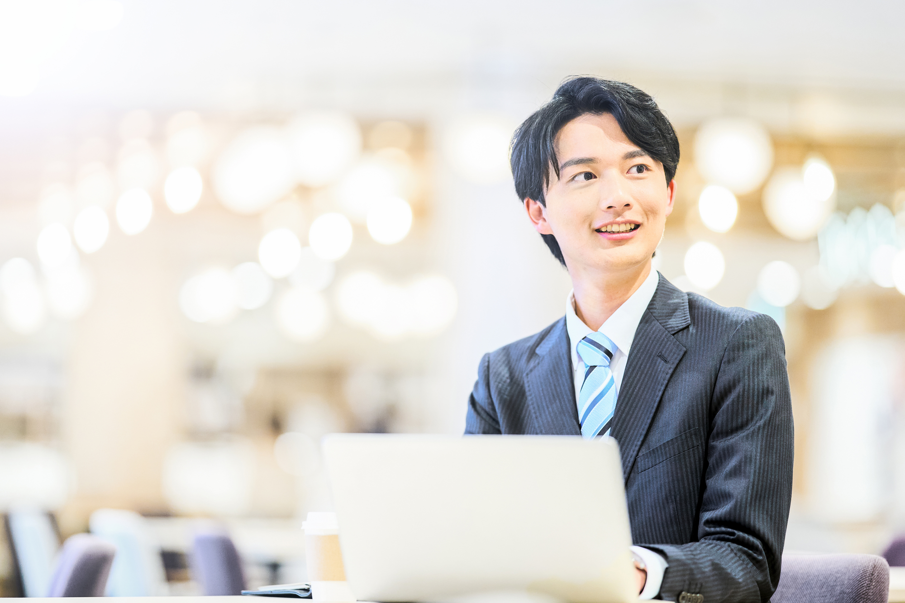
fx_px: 3393
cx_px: 452
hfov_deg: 15.2
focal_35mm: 135
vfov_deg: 10.2
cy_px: 302
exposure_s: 1/320
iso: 800
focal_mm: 135
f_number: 1.8
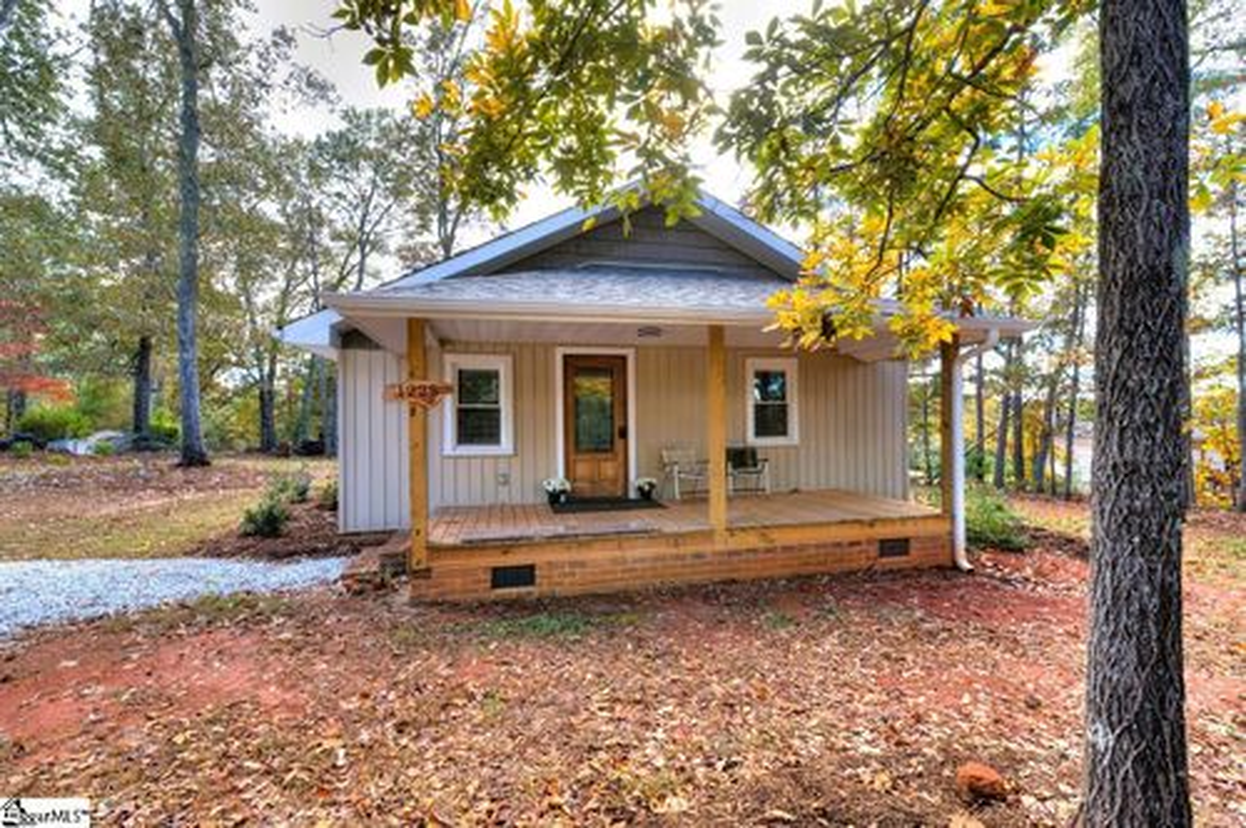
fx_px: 518
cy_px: 414
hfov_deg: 100.5
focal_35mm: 15
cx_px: 623
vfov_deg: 77.2
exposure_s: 1/30
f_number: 11
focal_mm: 15
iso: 400
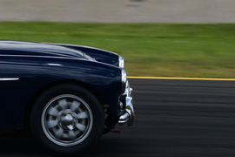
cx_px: -43
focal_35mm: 622
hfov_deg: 3.3
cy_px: -20
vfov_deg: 2.2
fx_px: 4060
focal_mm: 140
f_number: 11
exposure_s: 1/250
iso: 320
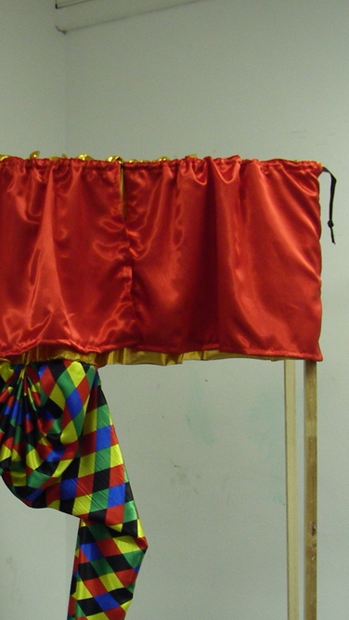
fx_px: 1167
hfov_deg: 16.9
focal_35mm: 71
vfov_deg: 29.2
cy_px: 476
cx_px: 81
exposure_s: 1/8
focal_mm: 6.3
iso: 160
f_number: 3.3
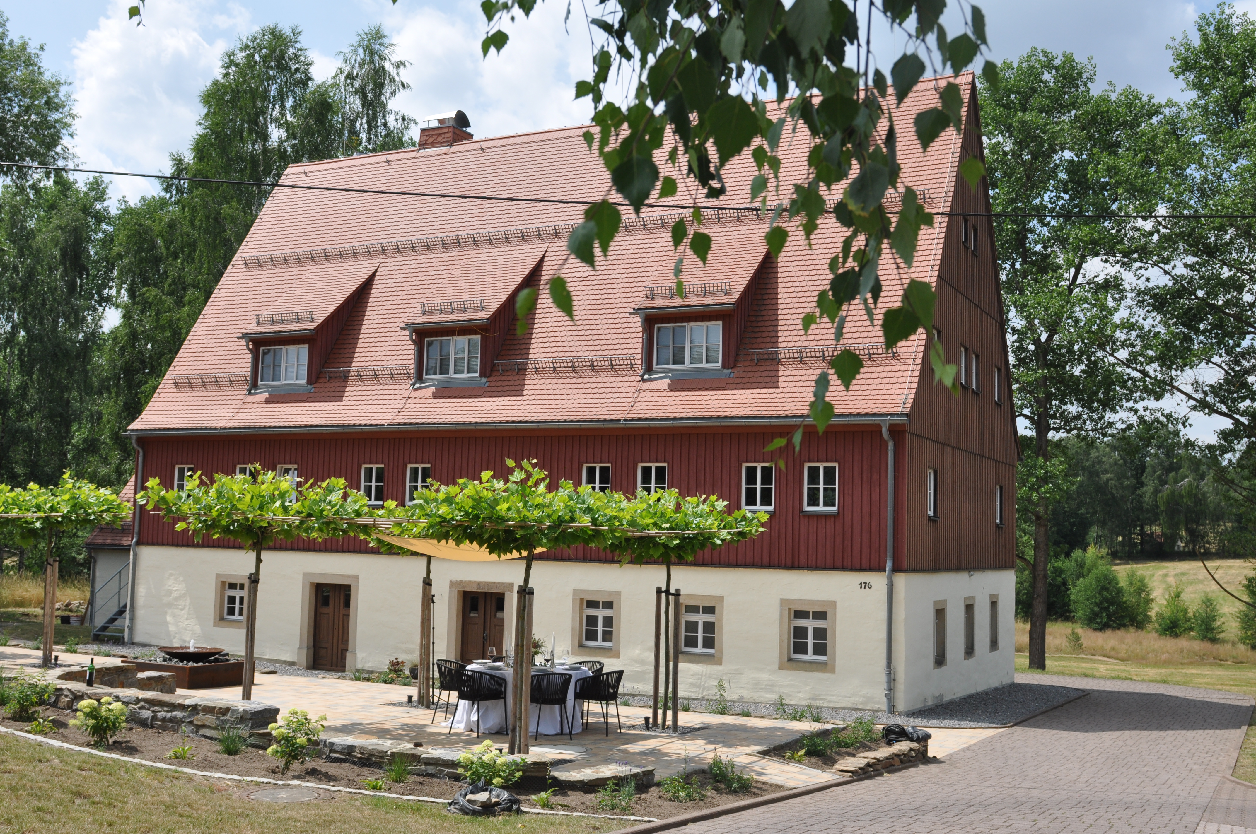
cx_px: 628
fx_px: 1254
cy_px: 417
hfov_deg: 53.2
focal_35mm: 36
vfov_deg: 36.8
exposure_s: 1/1000
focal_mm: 24
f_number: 7.1
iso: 320
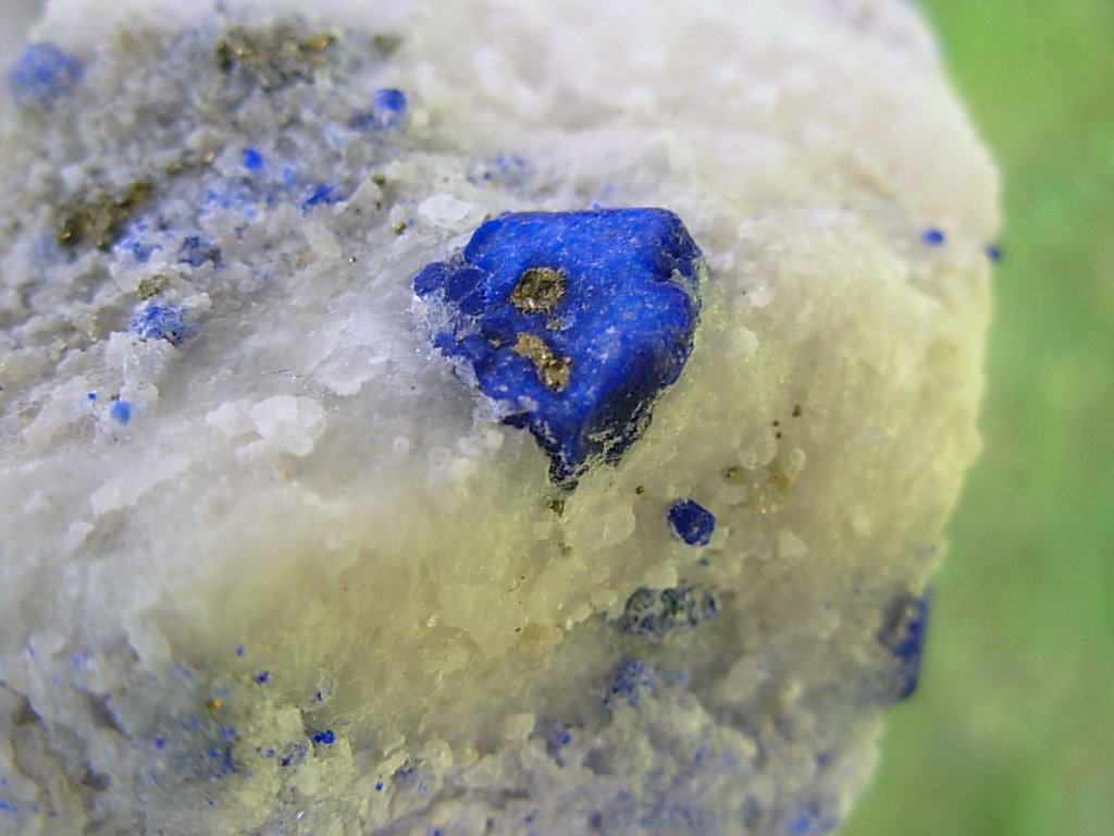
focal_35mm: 38
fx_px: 1223
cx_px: 557
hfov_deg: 49.0
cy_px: 418
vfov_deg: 37.7
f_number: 2.9
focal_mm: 6.3
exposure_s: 1/49.4
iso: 50
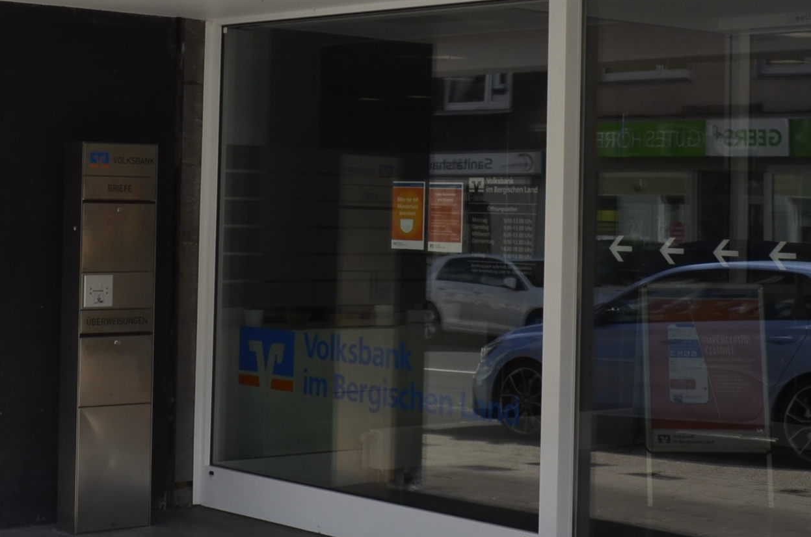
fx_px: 1799
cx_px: 317
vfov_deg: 16.8
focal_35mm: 80
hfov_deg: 25.4
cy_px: 101
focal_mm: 18
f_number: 8
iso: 125
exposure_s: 1/250
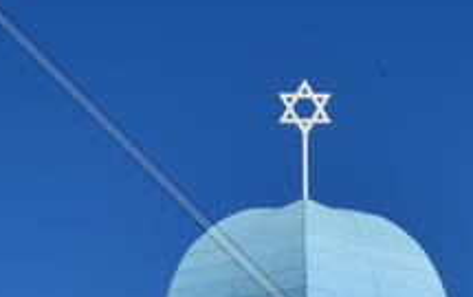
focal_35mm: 173
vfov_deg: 7.5
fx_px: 2233
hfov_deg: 12.0
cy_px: 451
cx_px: 431
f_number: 10
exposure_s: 1/400
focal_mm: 28
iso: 100
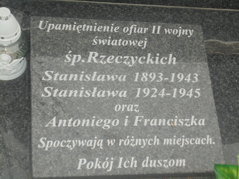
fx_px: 442
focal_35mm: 64
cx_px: 120
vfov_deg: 22.9
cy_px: 90
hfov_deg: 30.3
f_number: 5.6
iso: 100
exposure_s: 1/80
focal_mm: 11.5
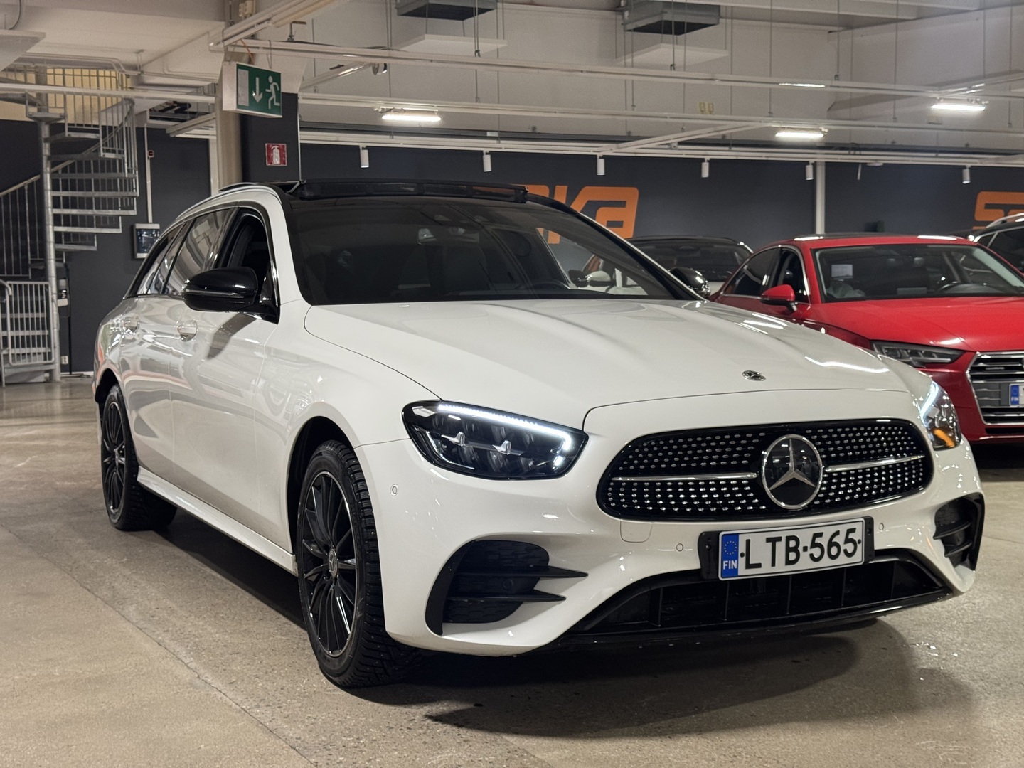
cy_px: 384
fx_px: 1420
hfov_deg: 39.7
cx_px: 512
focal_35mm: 48
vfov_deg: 30.3
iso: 160
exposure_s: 1/55
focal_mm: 6.76
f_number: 1.78
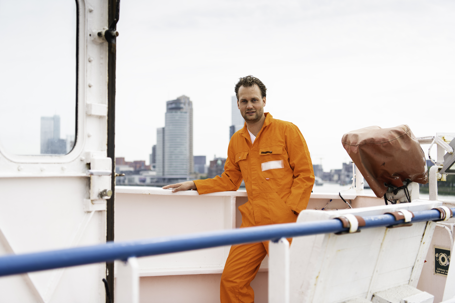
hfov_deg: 39.6
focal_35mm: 50
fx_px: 632
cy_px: 152
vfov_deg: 27.0
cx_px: 228
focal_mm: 50
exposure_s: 1/640
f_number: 3.2
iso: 64
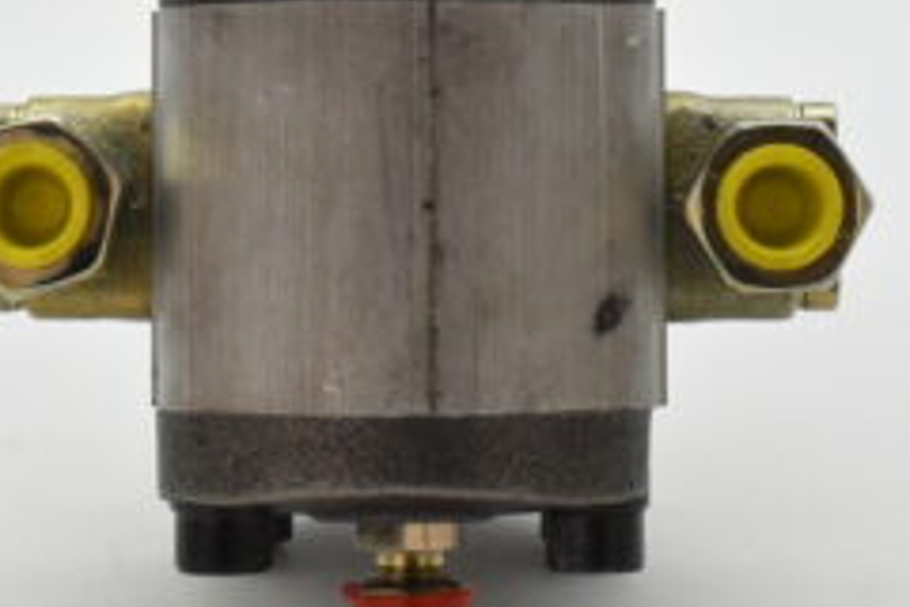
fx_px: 3412
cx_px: 394
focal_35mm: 135
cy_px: 87
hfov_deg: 15.2
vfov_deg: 10.1
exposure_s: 1/1600
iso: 1600
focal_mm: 36
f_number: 8
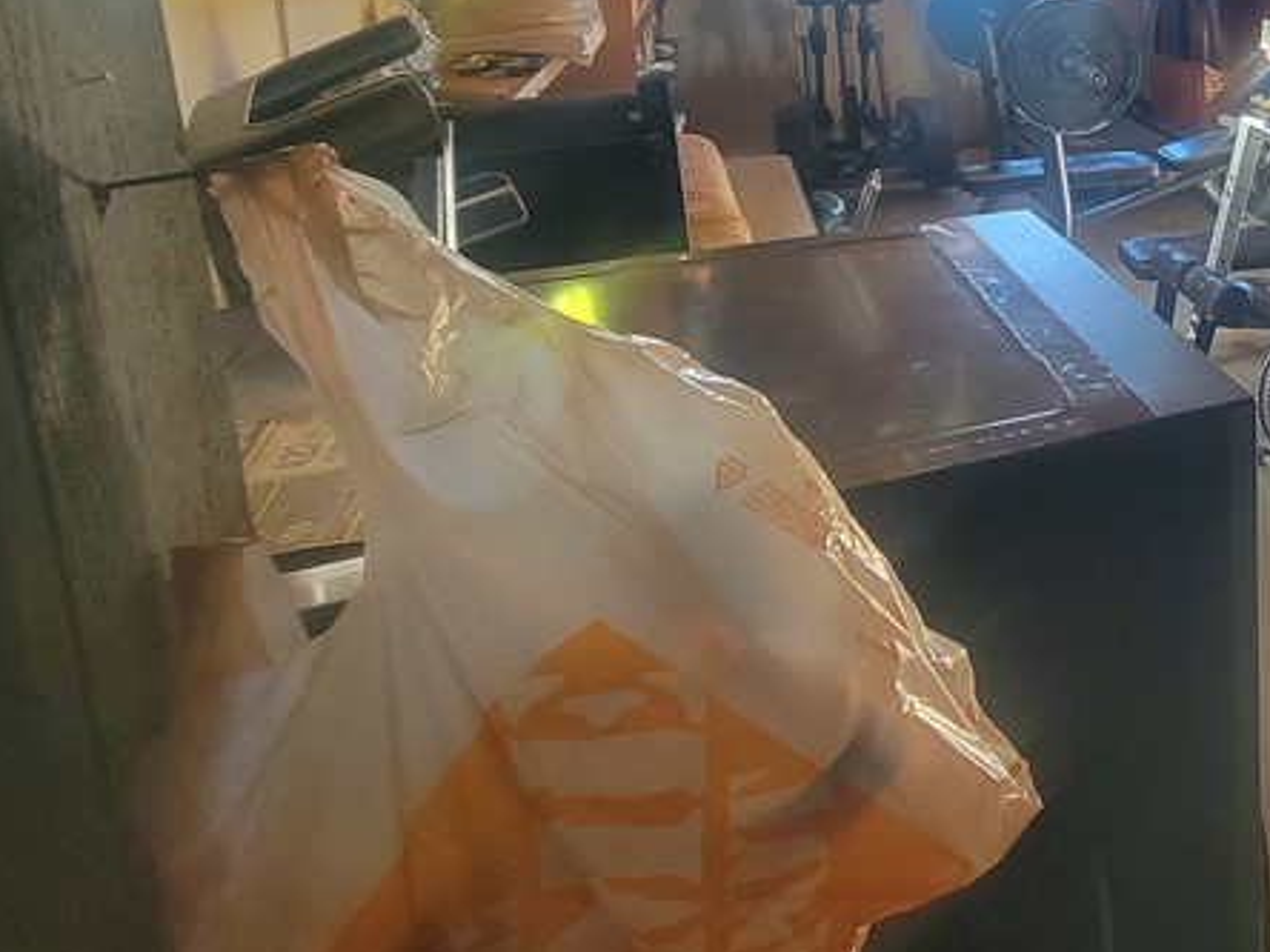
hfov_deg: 45.5
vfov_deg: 43.0
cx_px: 1387
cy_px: 100
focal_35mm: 30
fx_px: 1101
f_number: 2.2
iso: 250
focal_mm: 2.2
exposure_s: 1/60.2
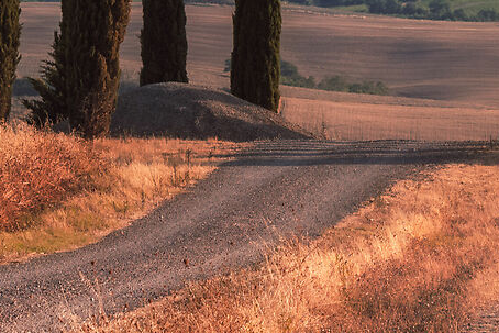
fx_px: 6225
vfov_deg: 3.1
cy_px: -229
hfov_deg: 4.6
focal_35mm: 449
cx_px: 379
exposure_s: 1/320
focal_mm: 85
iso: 100
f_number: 6.3
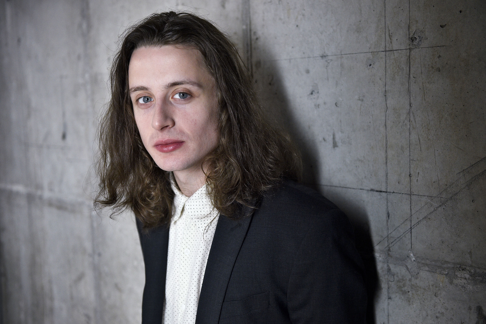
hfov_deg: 39.6
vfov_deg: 27.0
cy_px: 162
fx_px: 675
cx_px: 243
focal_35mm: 50
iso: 1600
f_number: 3.2
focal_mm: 50
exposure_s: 1/250
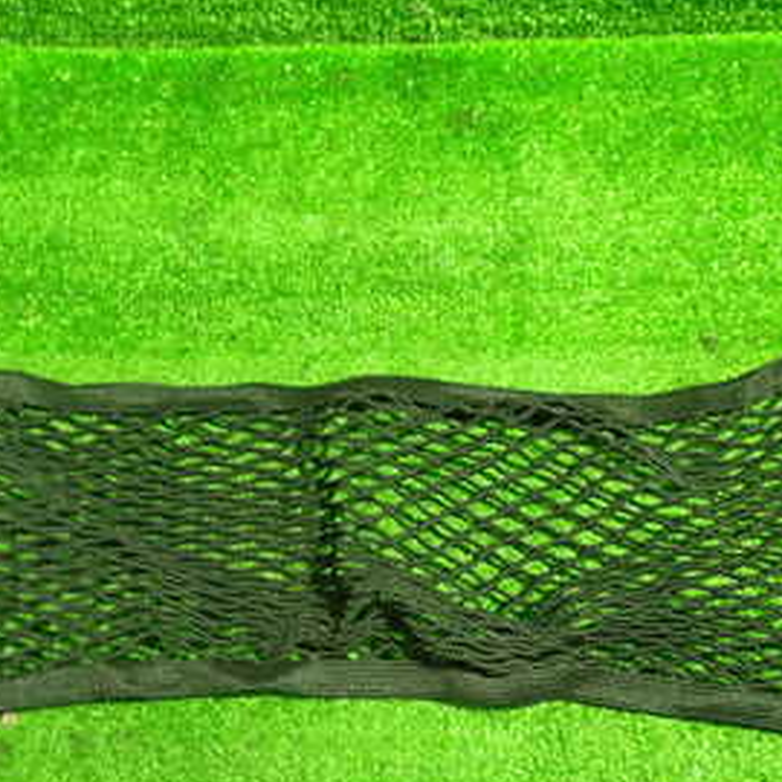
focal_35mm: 59
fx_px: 1508
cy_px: 455
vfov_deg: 29.0
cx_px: 382
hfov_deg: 29.1
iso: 640
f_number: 2.3
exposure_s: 1/30
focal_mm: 5.4
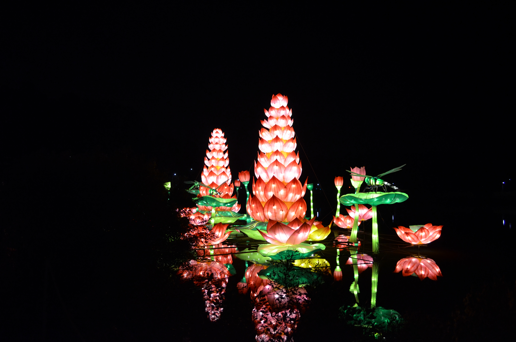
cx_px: 258
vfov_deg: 47.7
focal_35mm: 27
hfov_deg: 67.5
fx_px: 386
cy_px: 171
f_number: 3.5
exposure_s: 1/40
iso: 800
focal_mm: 18
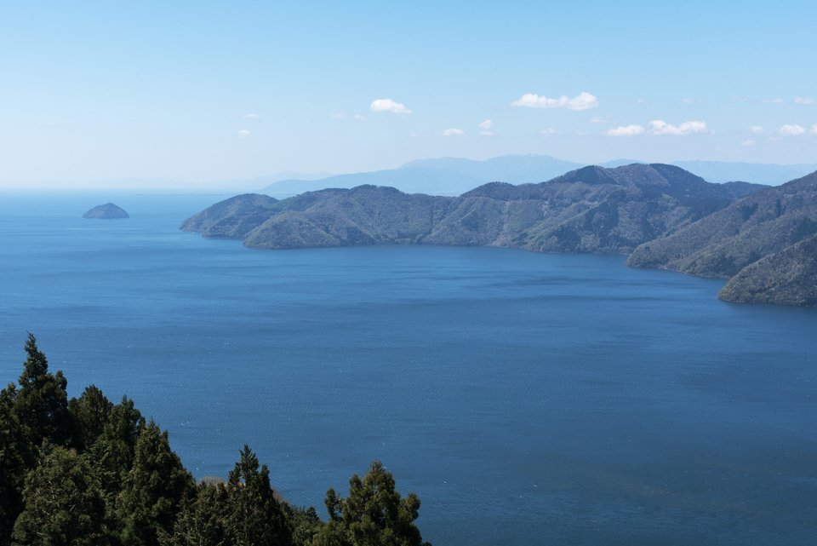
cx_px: 408
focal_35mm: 50
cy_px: 273
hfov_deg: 39.6
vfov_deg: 27.0
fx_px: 1135
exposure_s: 1/100
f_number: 16
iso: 100
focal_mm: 50
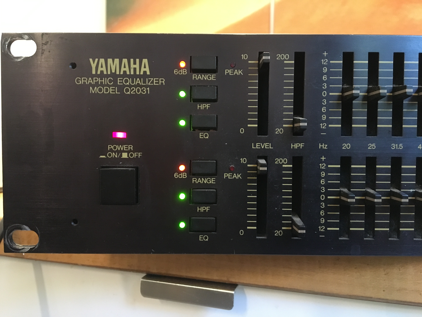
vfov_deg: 48.2
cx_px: 211
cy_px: 158
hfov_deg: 61.7
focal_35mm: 29
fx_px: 354
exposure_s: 1/17
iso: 320
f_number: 2.2
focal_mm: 4.15
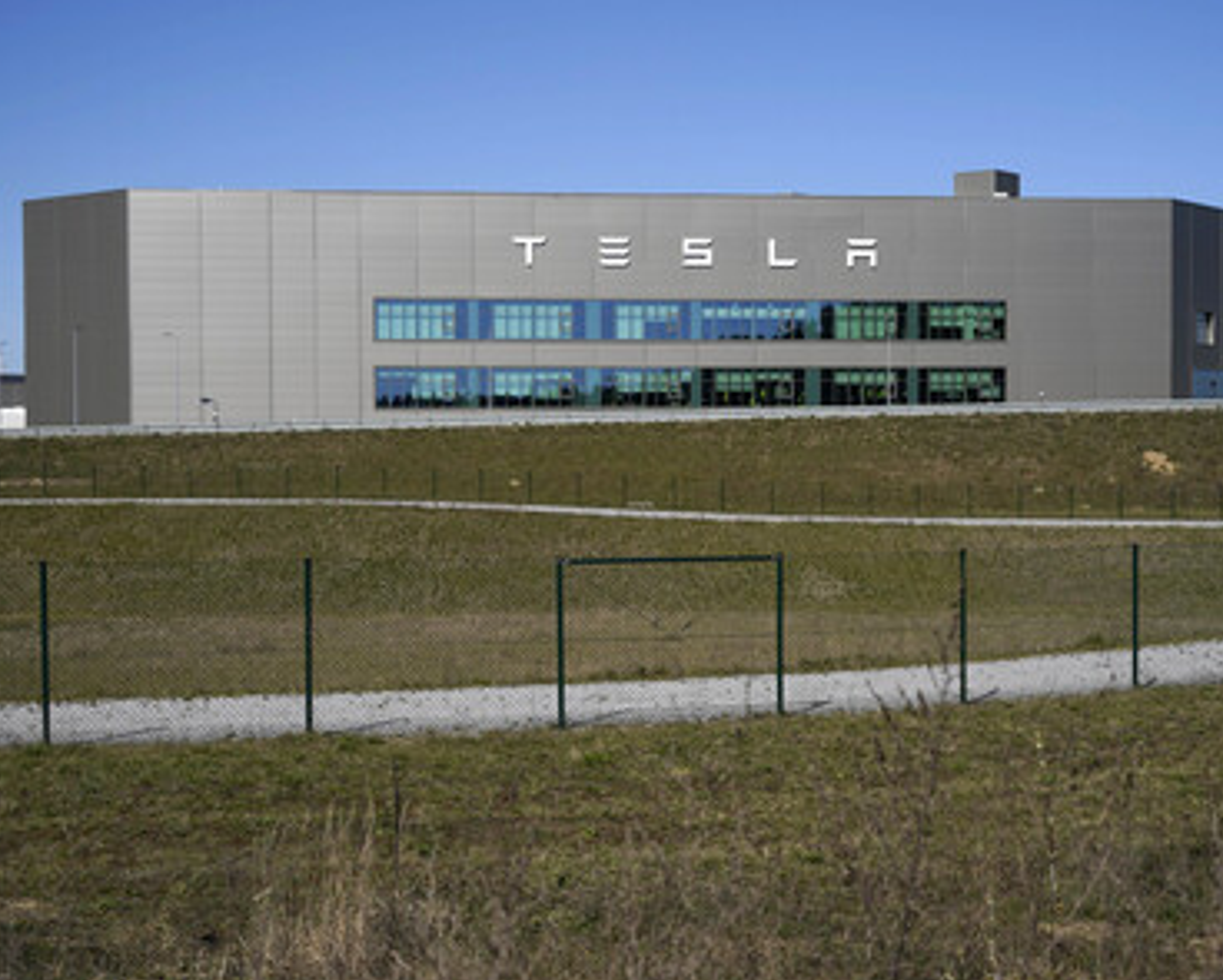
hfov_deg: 34.7
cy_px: 492
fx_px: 1956
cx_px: 696
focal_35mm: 54
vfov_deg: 28.1
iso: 100
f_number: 7.1
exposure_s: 1/800
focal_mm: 47
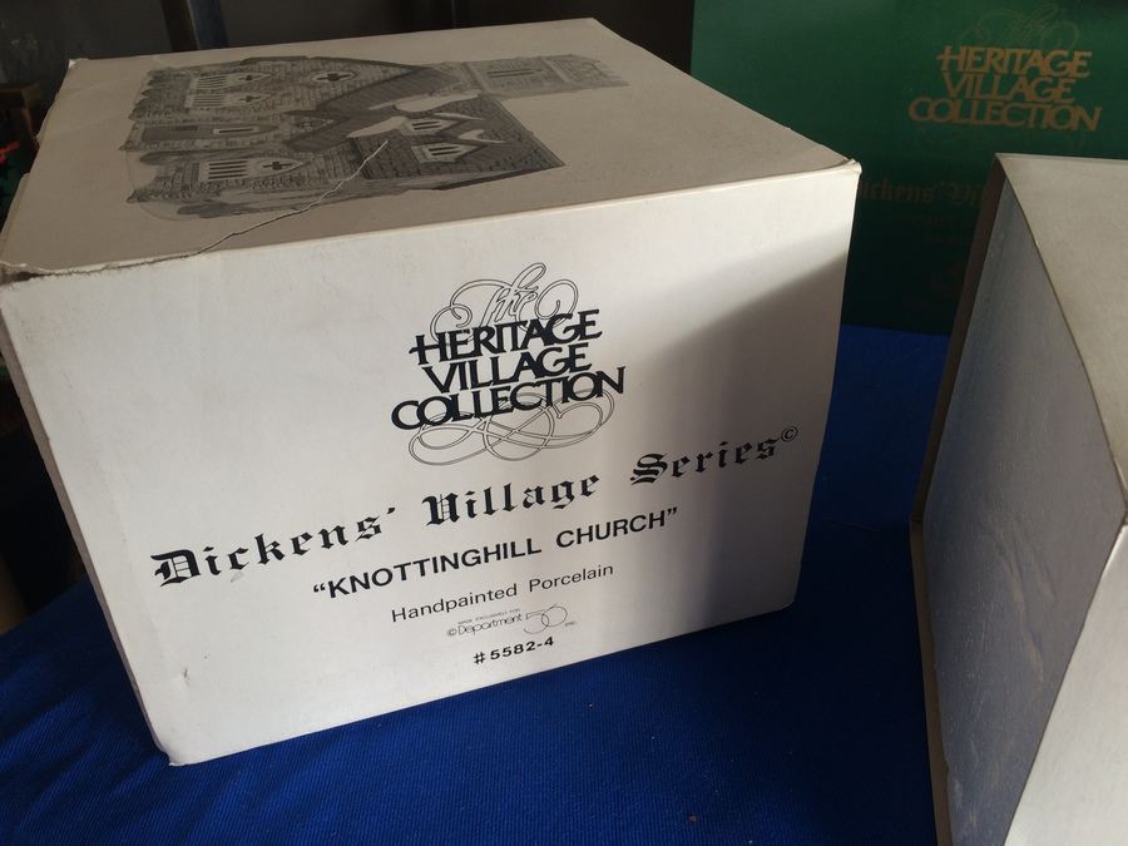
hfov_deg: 61.7
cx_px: 564
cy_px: 423
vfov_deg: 48.2
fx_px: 945
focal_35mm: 29
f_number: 2.2
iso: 32
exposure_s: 1/60
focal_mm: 4.15
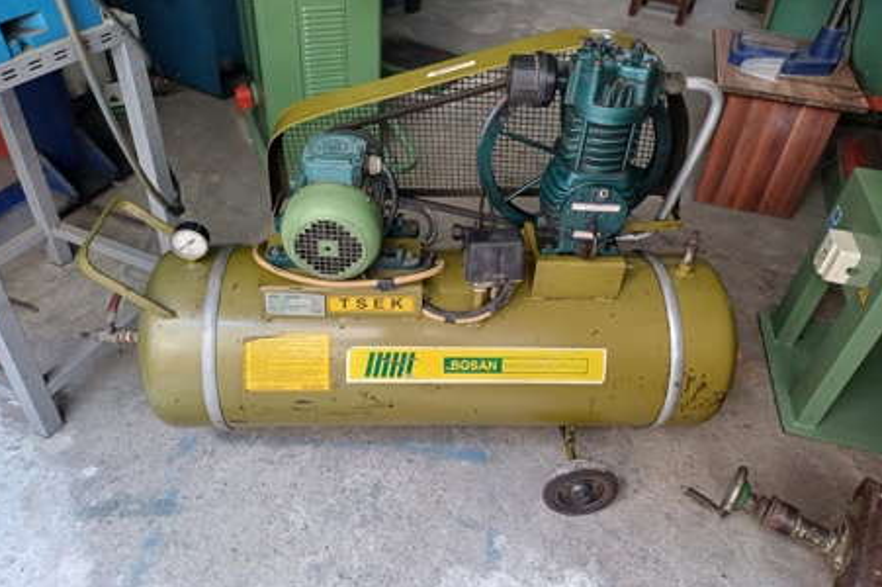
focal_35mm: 27
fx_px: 661
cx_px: 434
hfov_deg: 67.4
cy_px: 263
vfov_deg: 47.8
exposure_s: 1/50
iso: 160
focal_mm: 4.65
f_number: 1.8
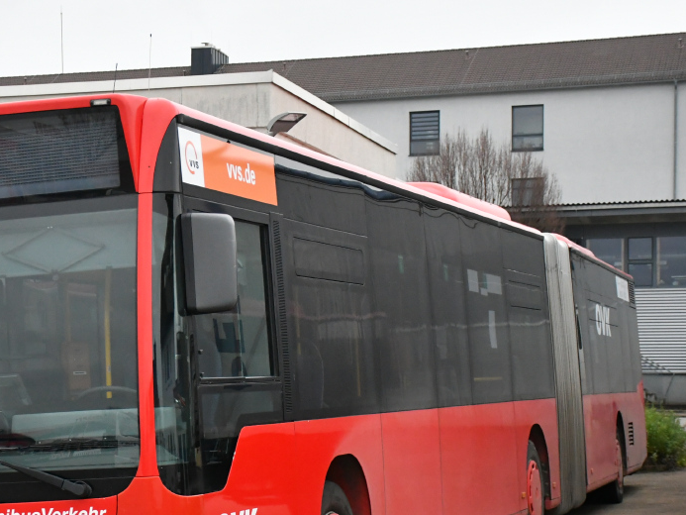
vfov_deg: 16.0
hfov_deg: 21.1
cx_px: 154
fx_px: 1824
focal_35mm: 92
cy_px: 334
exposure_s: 1/500
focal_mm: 34
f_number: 4.2
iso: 3200
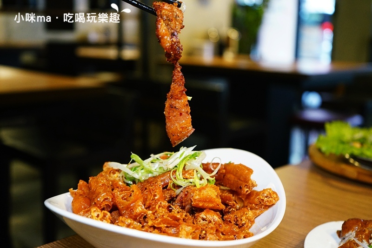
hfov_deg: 45.4
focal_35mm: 43
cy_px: 124
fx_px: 444
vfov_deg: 31.2
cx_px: 186
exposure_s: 1/60
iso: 2500
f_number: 4.5
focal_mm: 43
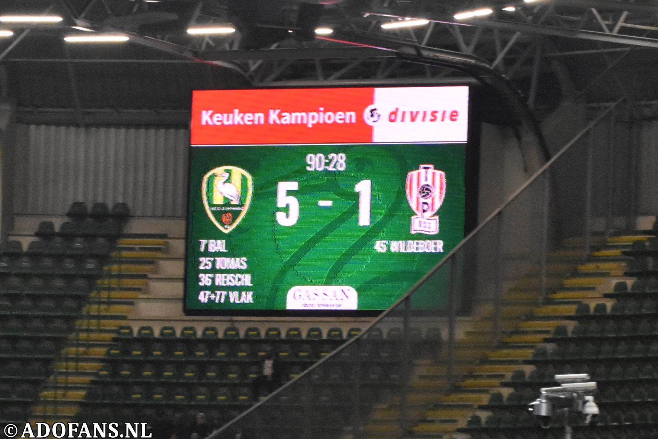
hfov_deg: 18.2
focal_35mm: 112
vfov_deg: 12.2
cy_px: 220
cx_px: 329
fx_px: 2056
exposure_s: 1/125
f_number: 6.3
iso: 3200
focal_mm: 75
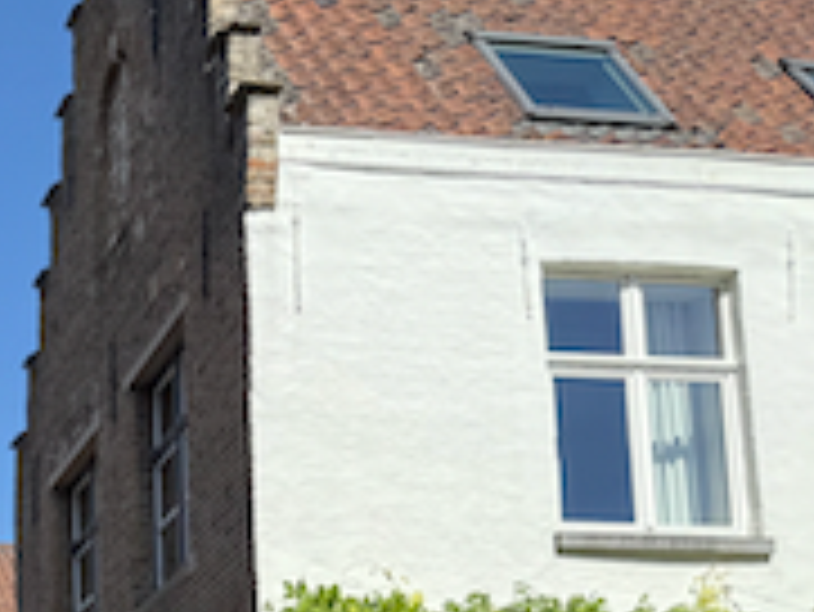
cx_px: -391
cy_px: 909
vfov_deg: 16.0
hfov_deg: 20.0
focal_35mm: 85
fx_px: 2000
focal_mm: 6.76
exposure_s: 1/4167
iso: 80
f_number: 1.78
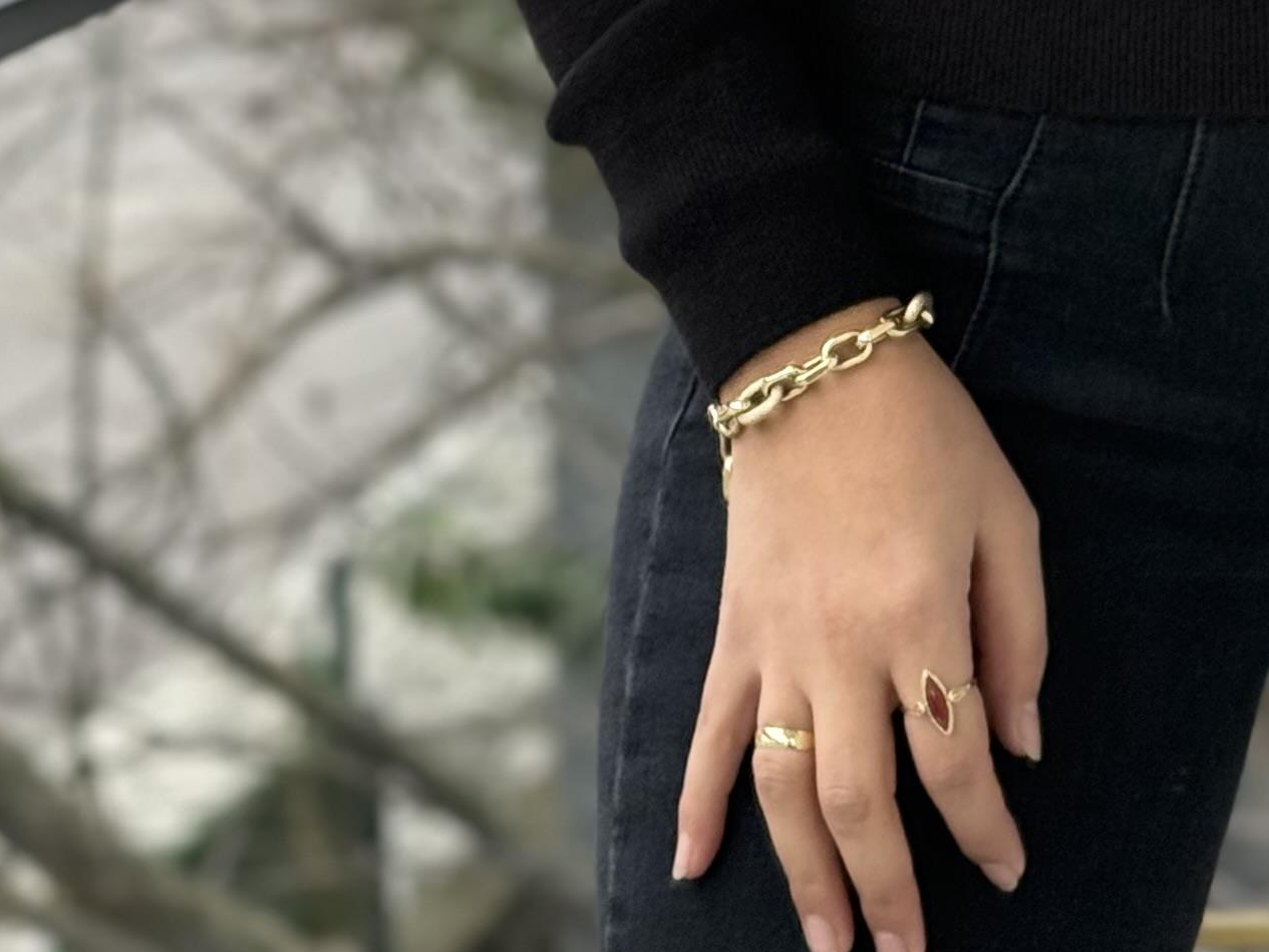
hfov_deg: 12.7
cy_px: -594
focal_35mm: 153
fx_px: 5609
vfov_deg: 9.4
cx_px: 1347
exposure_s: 1/141
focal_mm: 6.76
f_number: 1.78
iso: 200
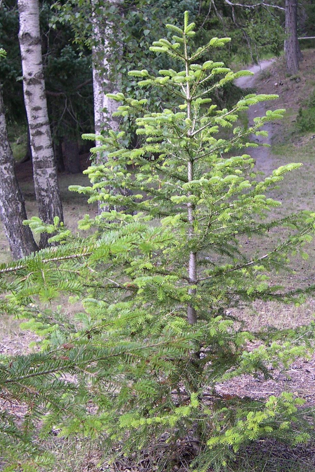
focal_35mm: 45
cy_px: 245
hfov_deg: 29.8
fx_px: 591
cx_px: 170
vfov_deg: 43.6
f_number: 2.8
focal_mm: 8
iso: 100
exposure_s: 1/68
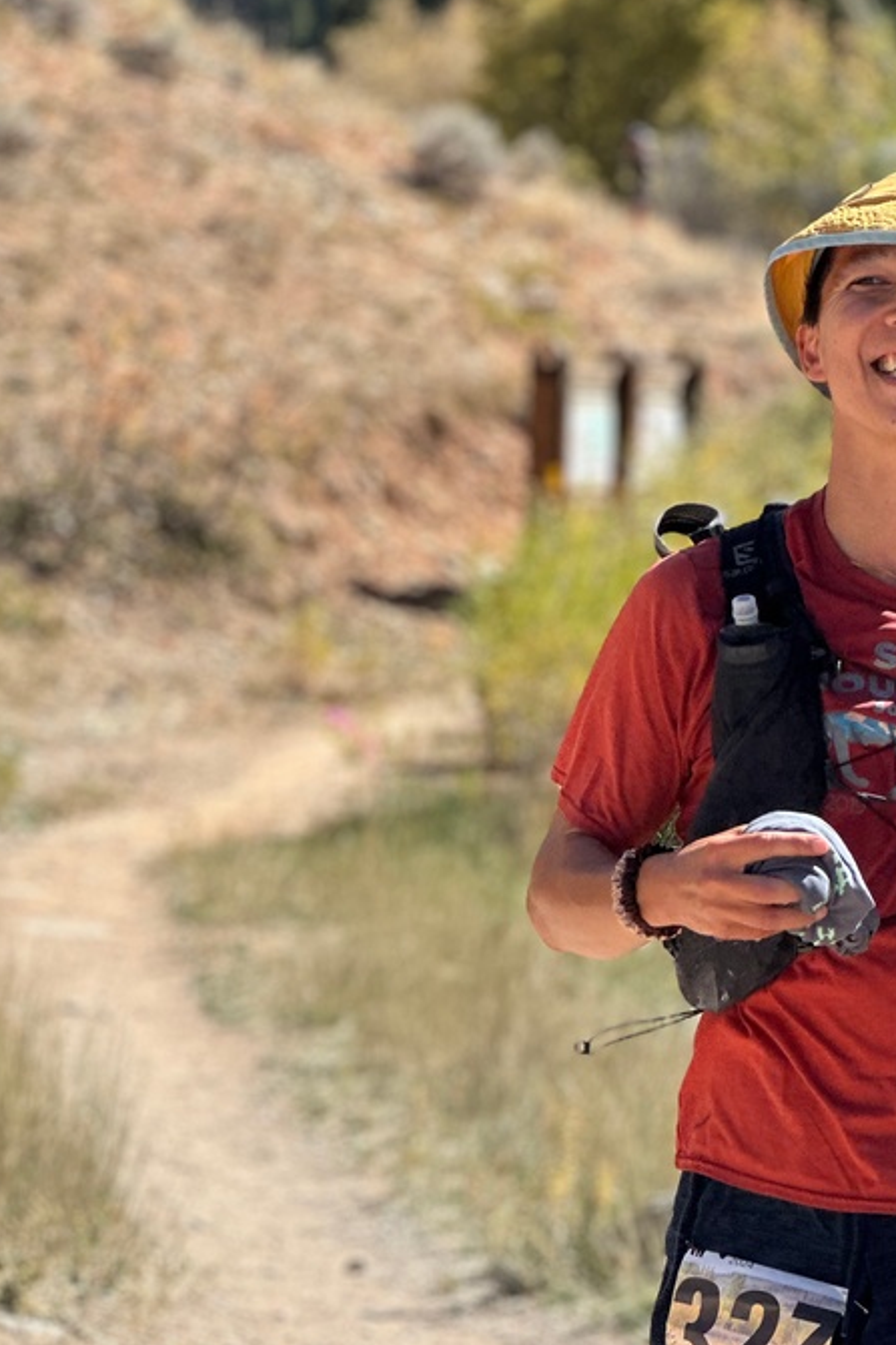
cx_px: 688
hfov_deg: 11.3
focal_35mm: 121
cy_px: 841
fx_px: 4519
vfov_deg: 16.9
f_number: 2.8
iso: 32
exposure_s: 1/431
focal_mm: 9
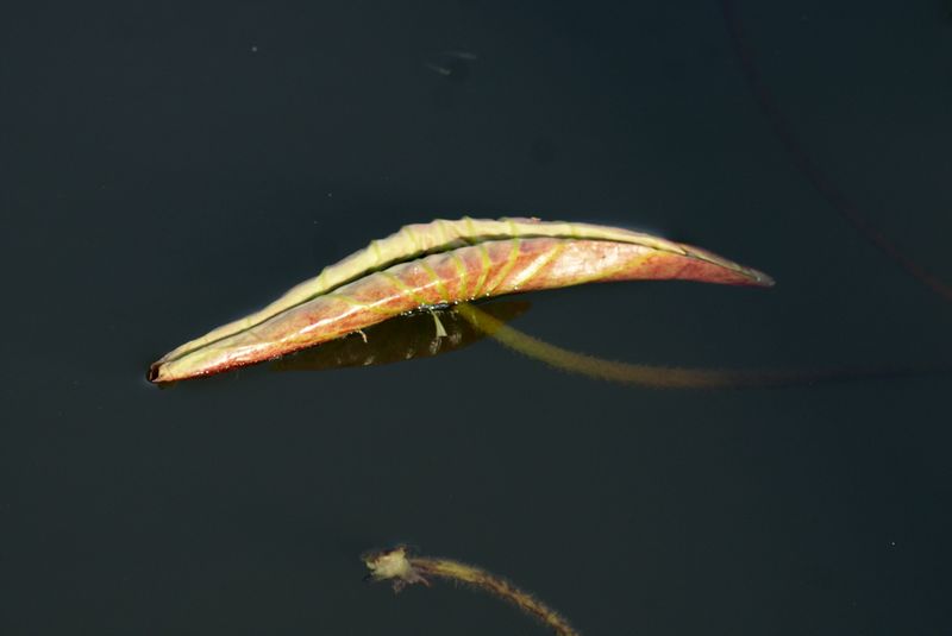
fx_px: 5955
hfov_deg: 9.1
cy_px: 318
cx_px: 476
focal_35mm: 225
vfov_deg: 6.1
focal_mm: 150
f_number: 5.6
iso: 200
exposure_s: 1/250
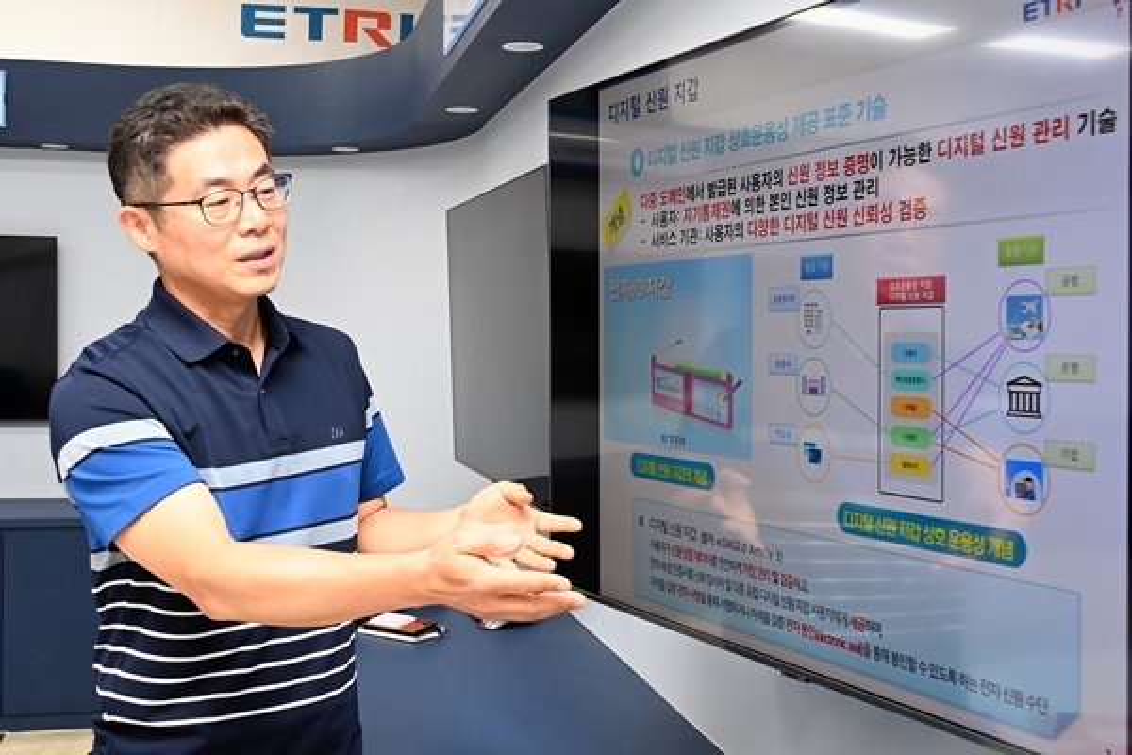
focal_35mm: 42
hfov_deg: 46.4
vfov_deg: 31.9
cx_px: 566
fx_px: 1321
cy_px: 378
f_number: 6.3
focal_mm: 28
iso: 1250
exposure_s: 1/60
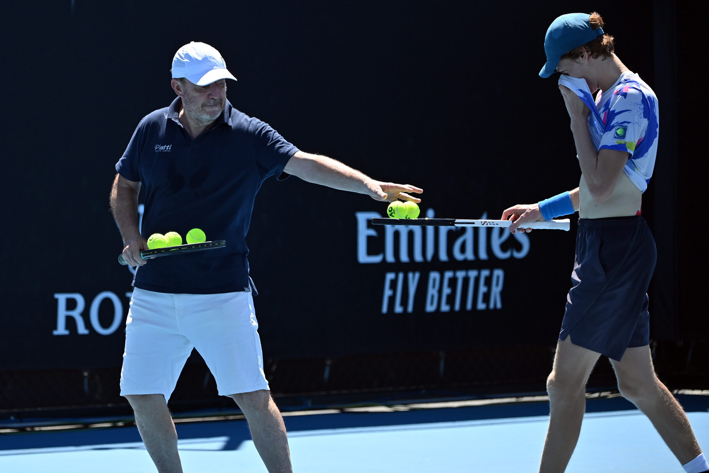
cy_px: 236
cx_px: 354
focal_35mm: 210
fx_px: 4136
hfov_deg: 9.8
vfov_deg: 6.5
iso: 200
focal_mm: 210
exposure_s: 1/1600
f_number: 4
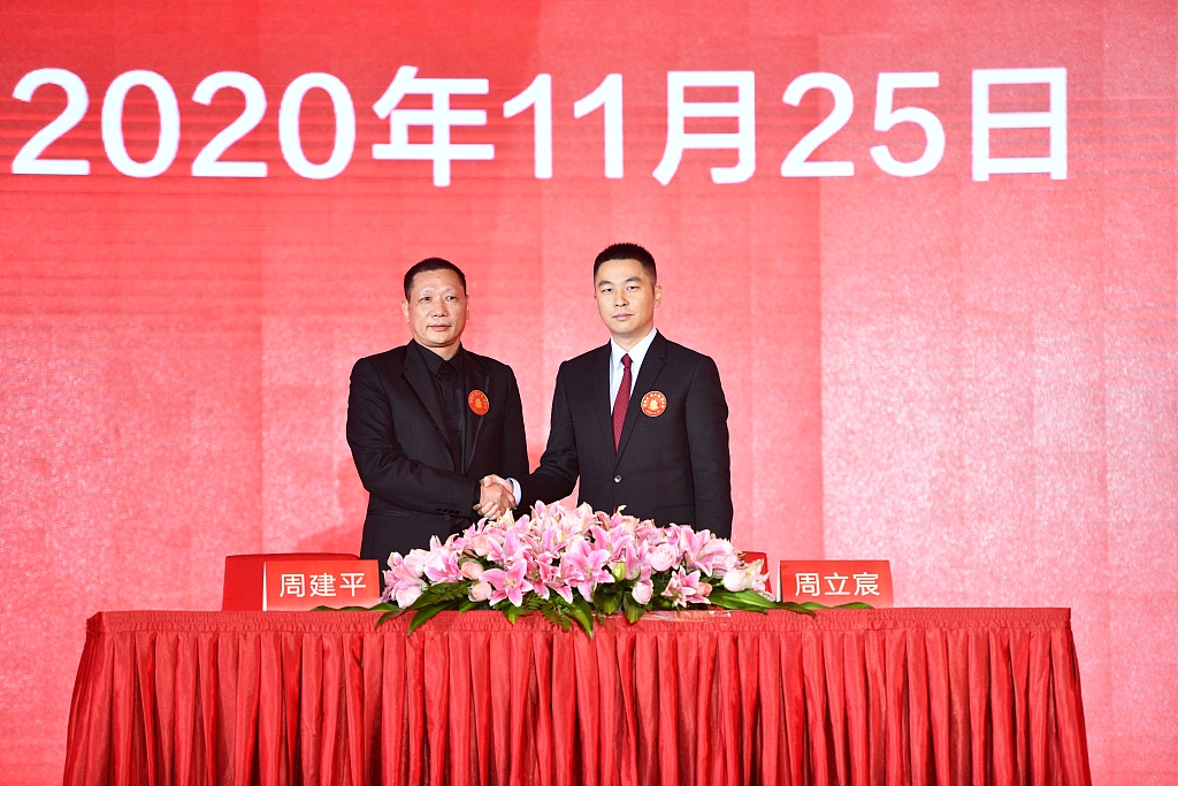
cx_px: 589
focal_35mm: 160
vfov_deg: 8.6
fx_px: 5236
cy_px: 393
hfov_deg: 12.8
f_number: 2.8
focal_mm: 160
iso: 1600
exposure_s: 1/400
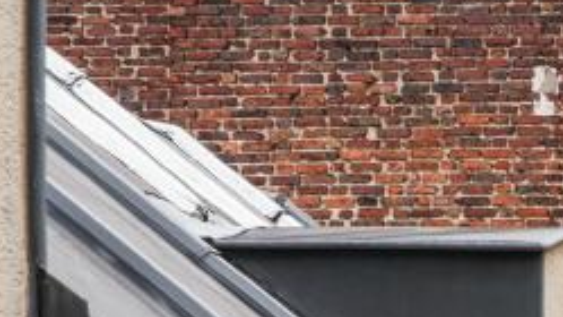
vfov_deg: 11.1
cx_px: 1085
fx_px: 1448
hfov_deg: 17.0
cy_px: 678
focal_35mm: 97
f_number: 11
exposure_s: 1/80
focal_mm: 12
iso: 100
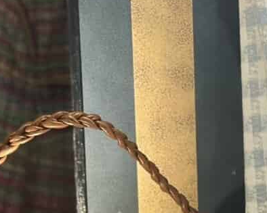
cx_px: 375
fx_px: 1691
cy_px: 264
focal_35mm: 214
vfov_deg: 7.2
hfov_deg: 8.9
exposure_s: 1/337
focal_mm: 6.86
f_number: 1.78
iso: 80
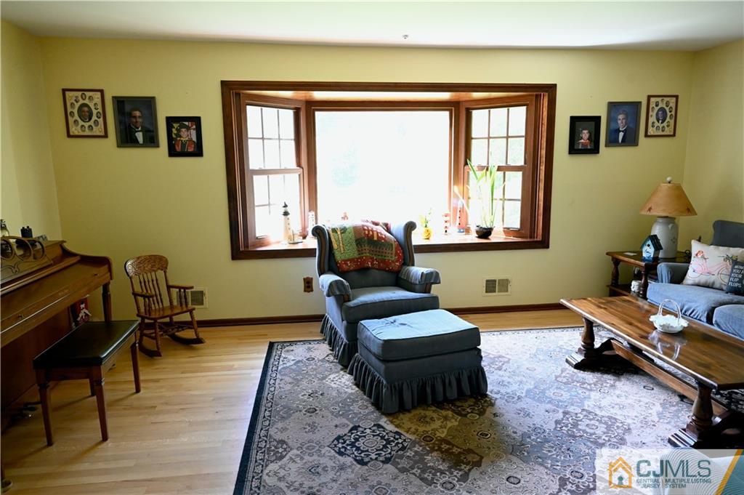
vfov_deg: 53.1
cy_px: 248
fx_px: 496
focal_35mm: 24
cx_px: 372
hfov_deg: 73.8
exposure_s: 1/125
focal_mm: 24
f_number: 5.6
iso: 4000
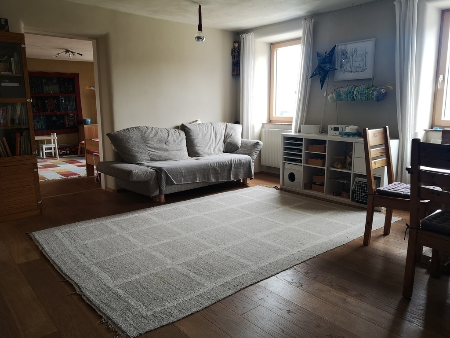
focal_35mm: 27
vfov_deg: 51.4
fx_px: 351
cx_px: 225
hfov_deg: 65.3
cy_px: 169
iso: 80
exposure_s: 1/50
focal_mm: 5.58
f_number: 1.8
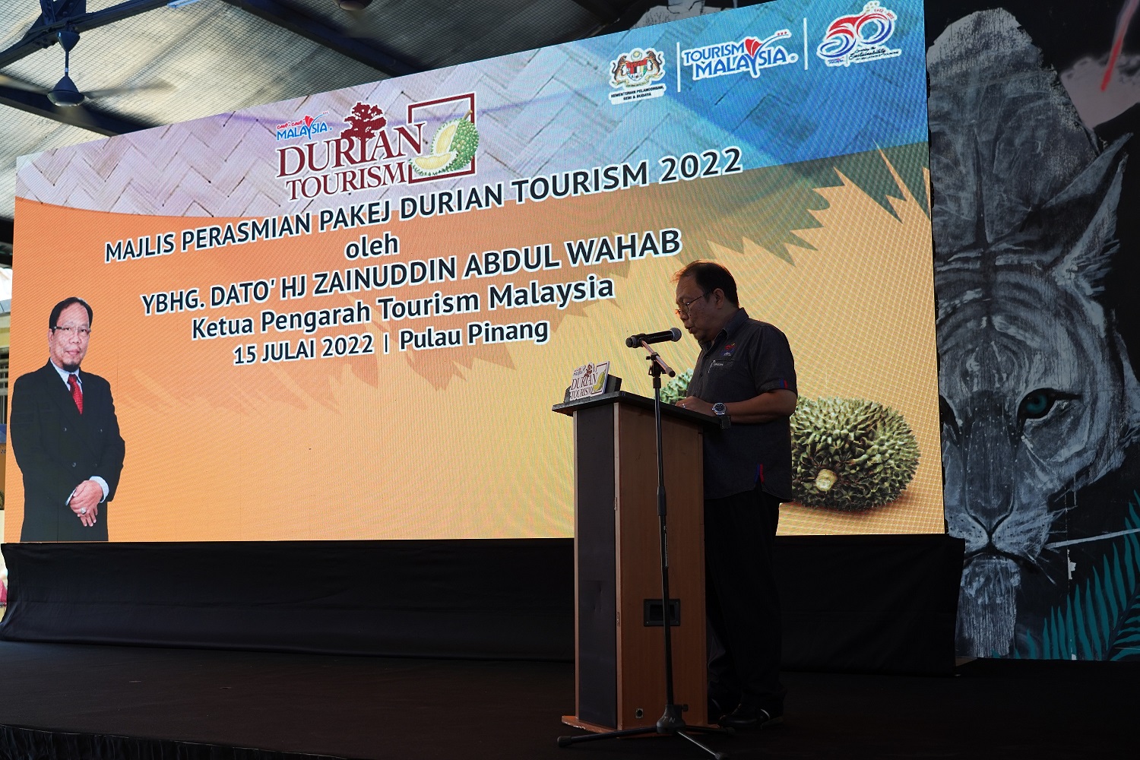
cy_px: 380
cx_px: 570
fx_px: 1393
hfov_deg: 44.5
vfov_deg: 30.5
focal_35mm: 44
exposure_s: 1/60
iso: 250
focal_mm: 44
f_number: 4
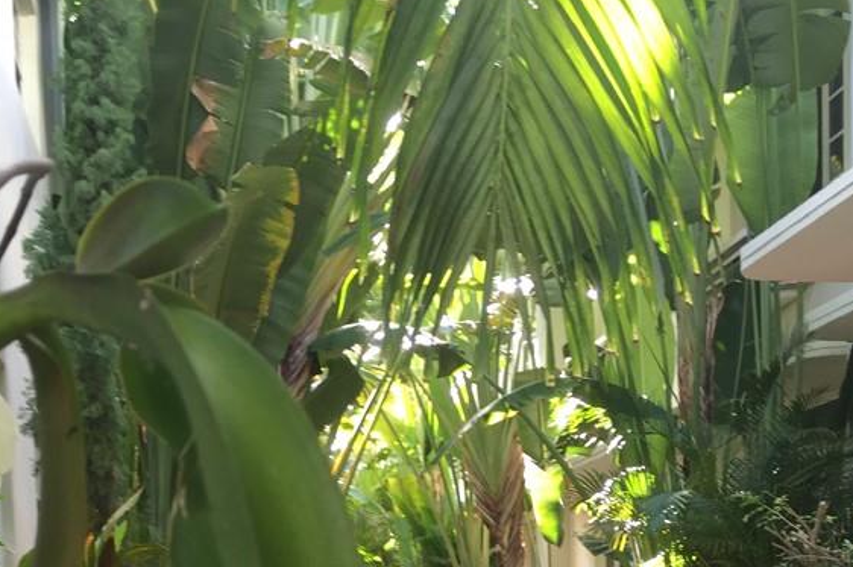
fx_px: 1302
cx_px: 305
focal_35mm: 55
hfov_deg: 36.0
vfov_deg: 21.8
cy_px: 763
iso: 40
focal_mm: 4.15
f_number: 2.2
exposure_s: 1/60
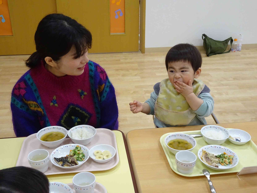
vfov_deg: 35.1
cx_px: 128
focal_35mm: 41
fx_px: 304
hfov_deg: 45.8
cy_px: 96
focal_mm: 7
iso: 400
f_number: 4
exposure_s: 1/100
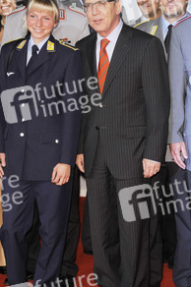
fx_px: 1005
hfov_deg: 10.9
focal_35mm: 126
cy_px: 149
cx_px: 80
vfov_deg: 16.3
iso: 800
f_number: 5.6
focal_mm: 92
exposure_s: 1/250
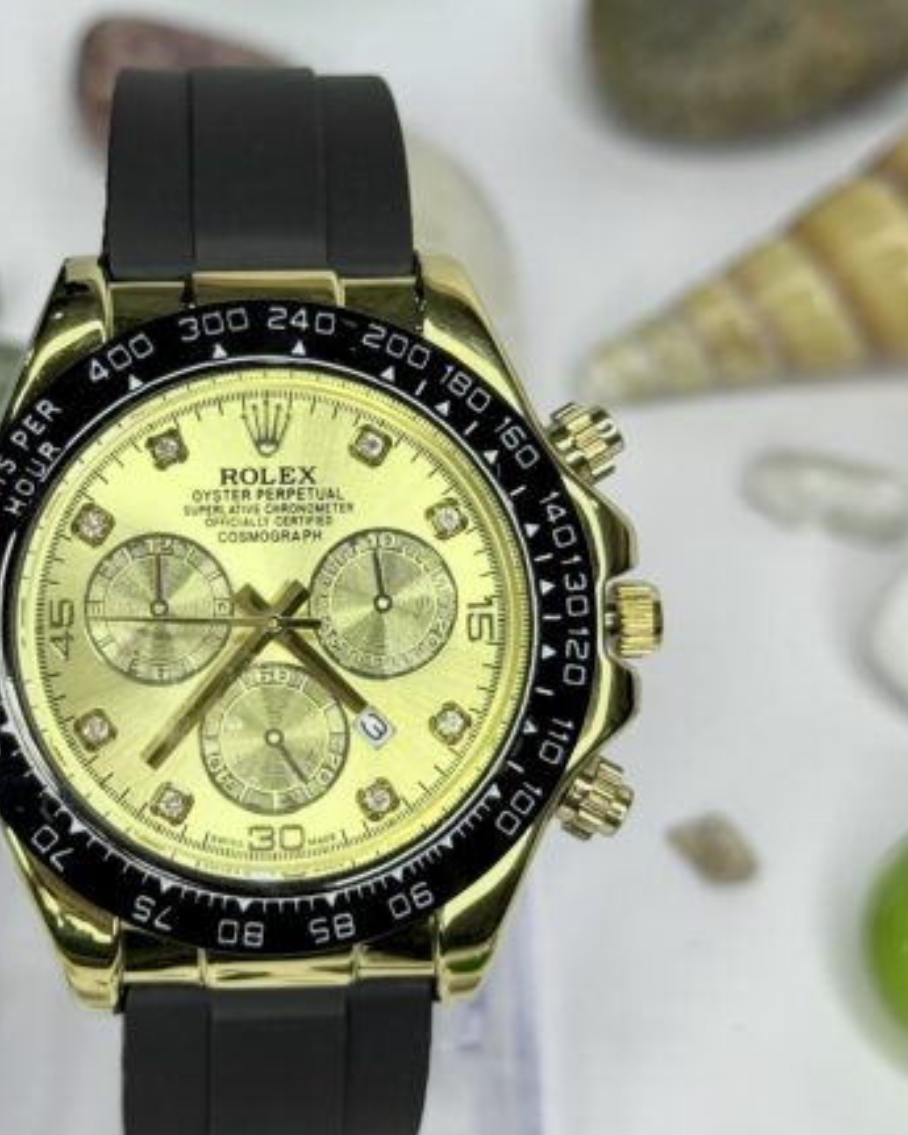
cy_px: 548
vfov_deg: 22.0
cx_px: 295
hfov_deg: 17.6
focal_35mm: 87
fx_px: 2921
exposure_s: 1/239
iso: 64
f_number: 1.78
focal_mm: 6.76
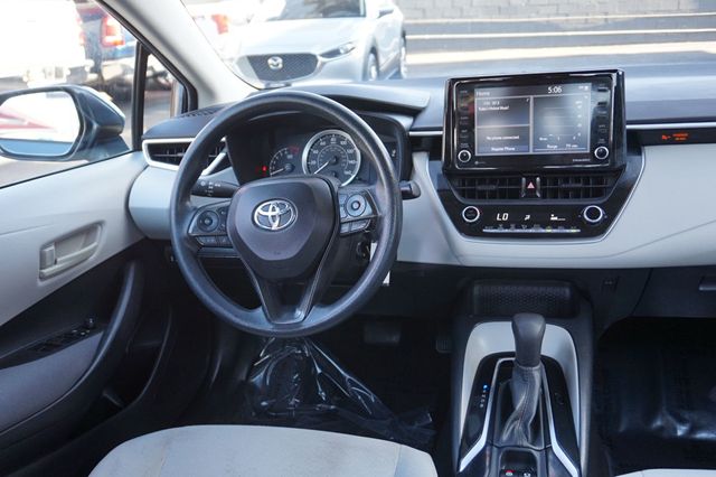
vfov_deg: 39.9
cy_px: 238
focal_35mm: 33
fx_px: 656
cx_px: 358
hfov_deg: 57.2
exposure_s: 1/60
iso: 320
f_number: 4
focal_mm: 22
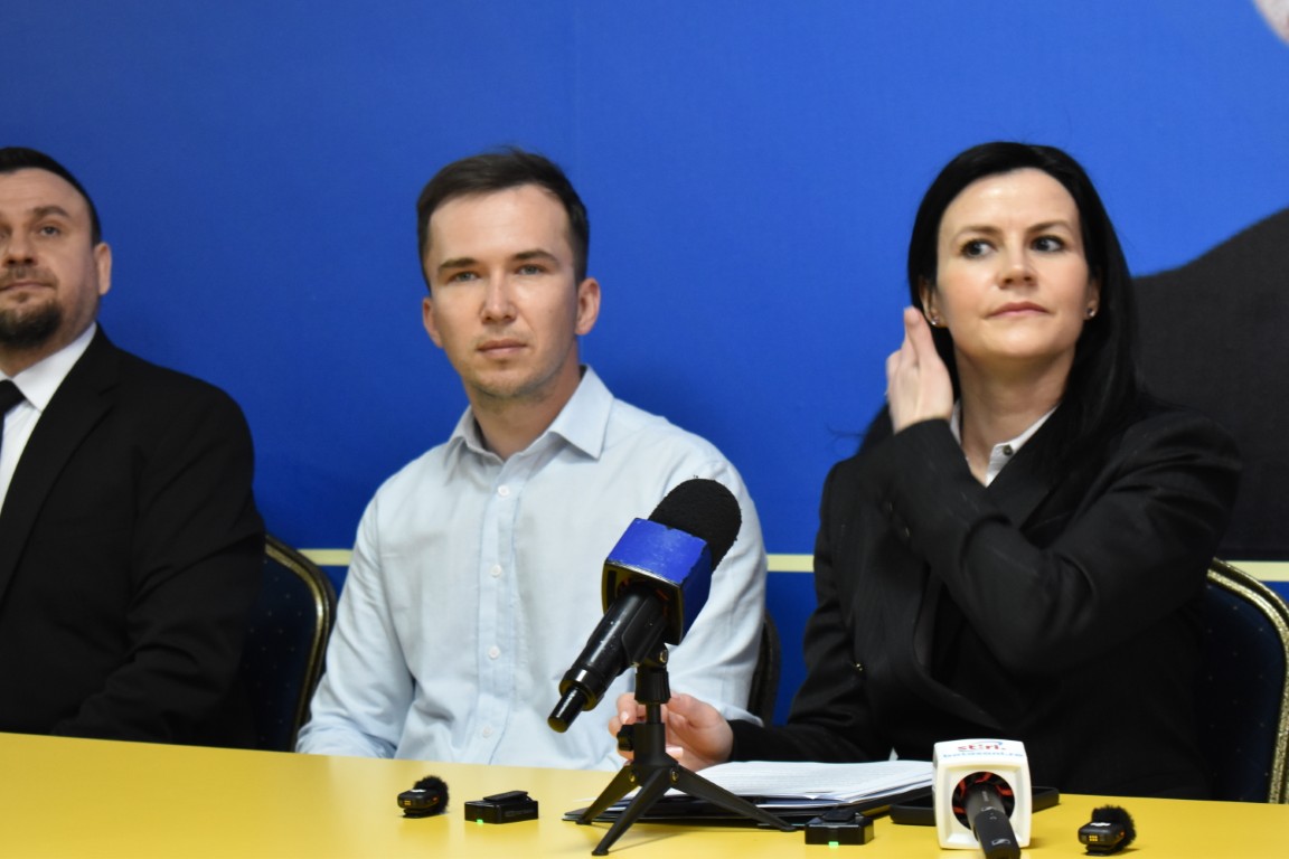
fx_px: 2954
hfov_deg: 24.6
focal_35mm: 82
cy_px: 430
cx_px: 644
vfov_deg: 16.6
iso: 1600
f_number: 5.6
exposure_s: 1/50
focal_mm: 55
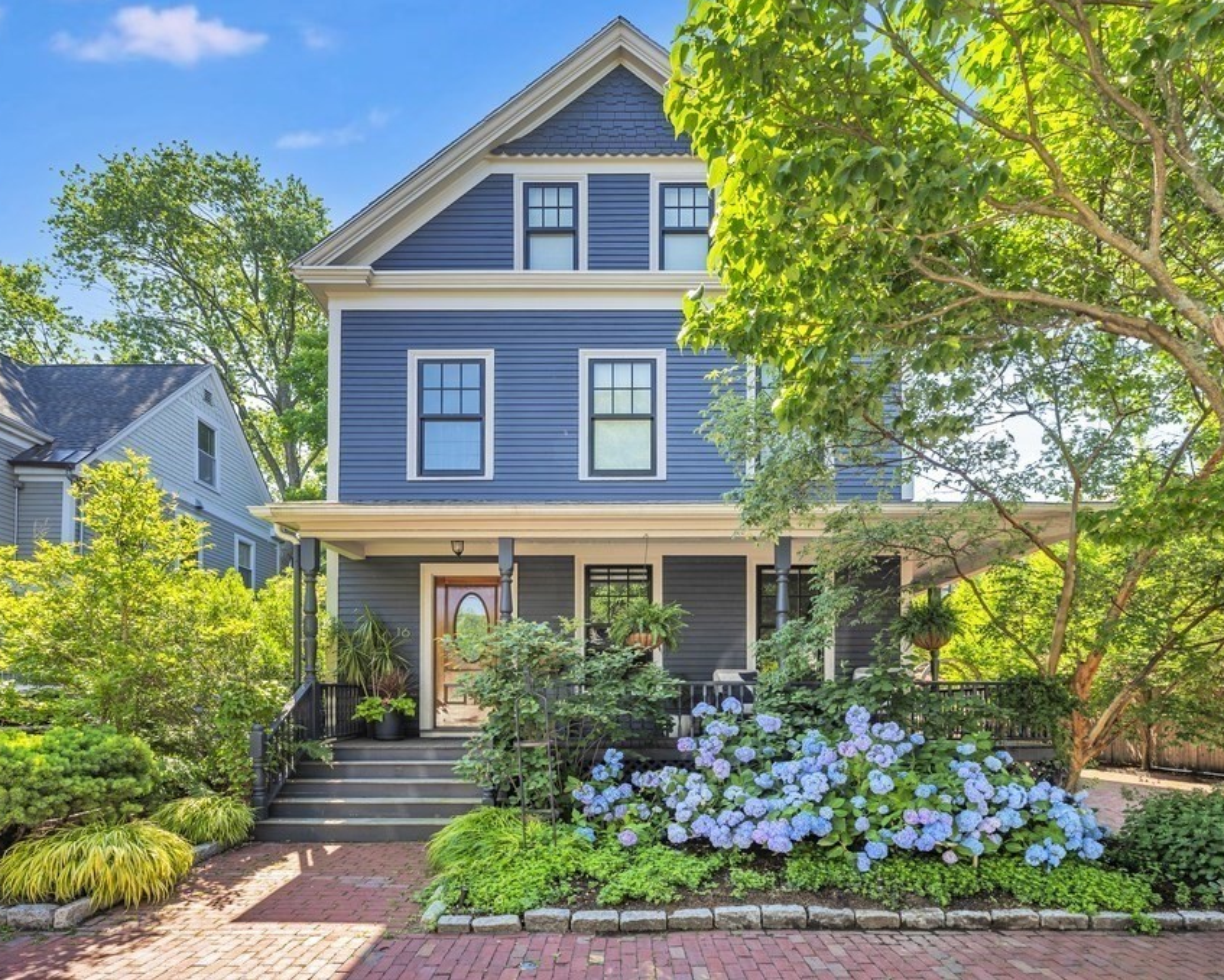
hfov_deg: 89.6
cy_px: 489
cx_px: 626
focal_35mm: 17
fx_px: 616
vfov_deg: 77.0
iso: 100
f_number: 8
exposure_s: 1/80
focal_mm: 15
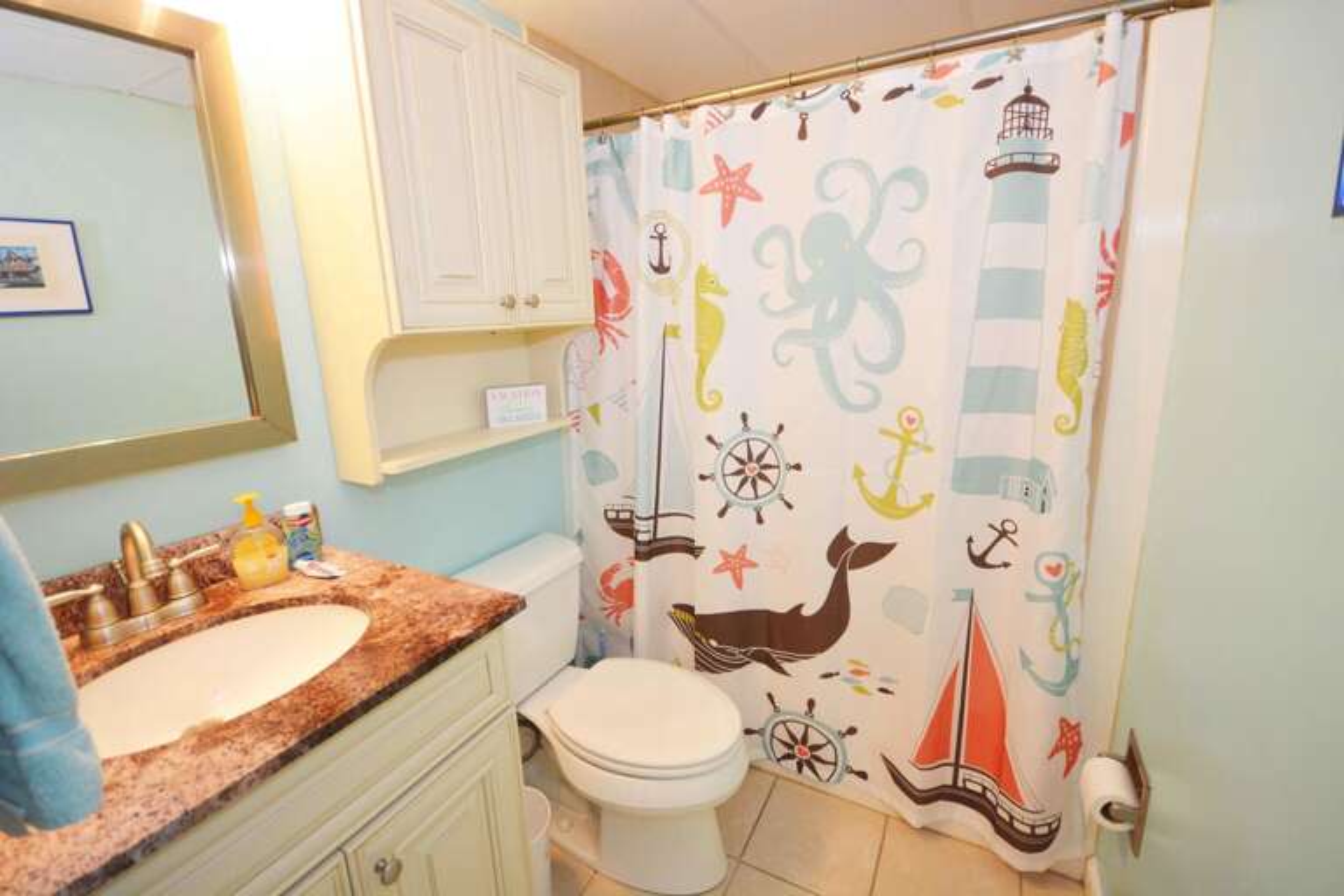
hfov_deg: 100.4
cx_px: 672
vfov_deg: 77.3
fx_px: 560
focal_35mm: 15
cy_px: 448
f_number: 4
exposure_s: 1/60
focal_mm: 10
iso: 1000
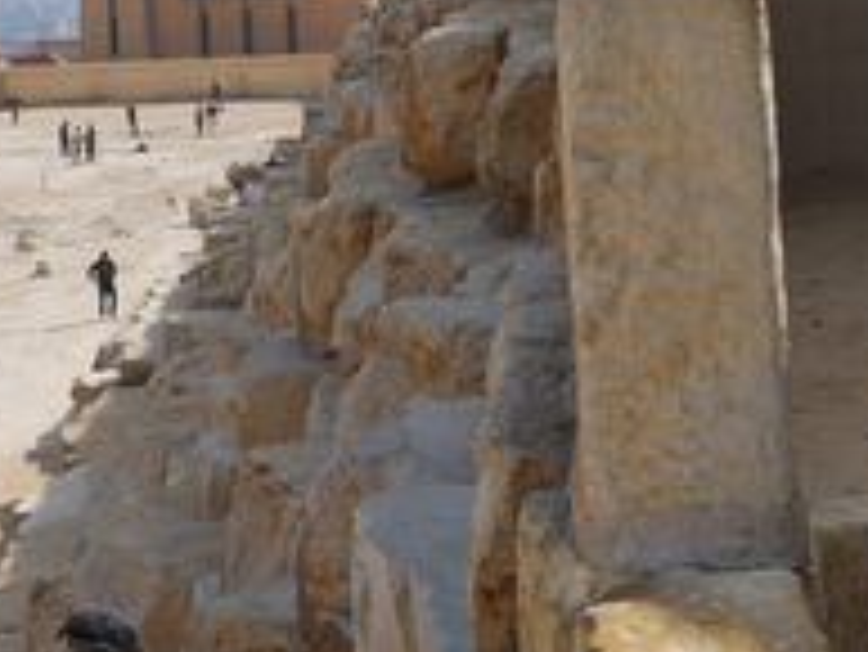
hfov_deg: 20.6
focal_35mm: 94
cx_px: 189
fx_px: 2359
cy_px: 81
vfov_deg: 15.6
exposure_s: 1/250
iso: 100
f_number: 8
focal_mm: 18
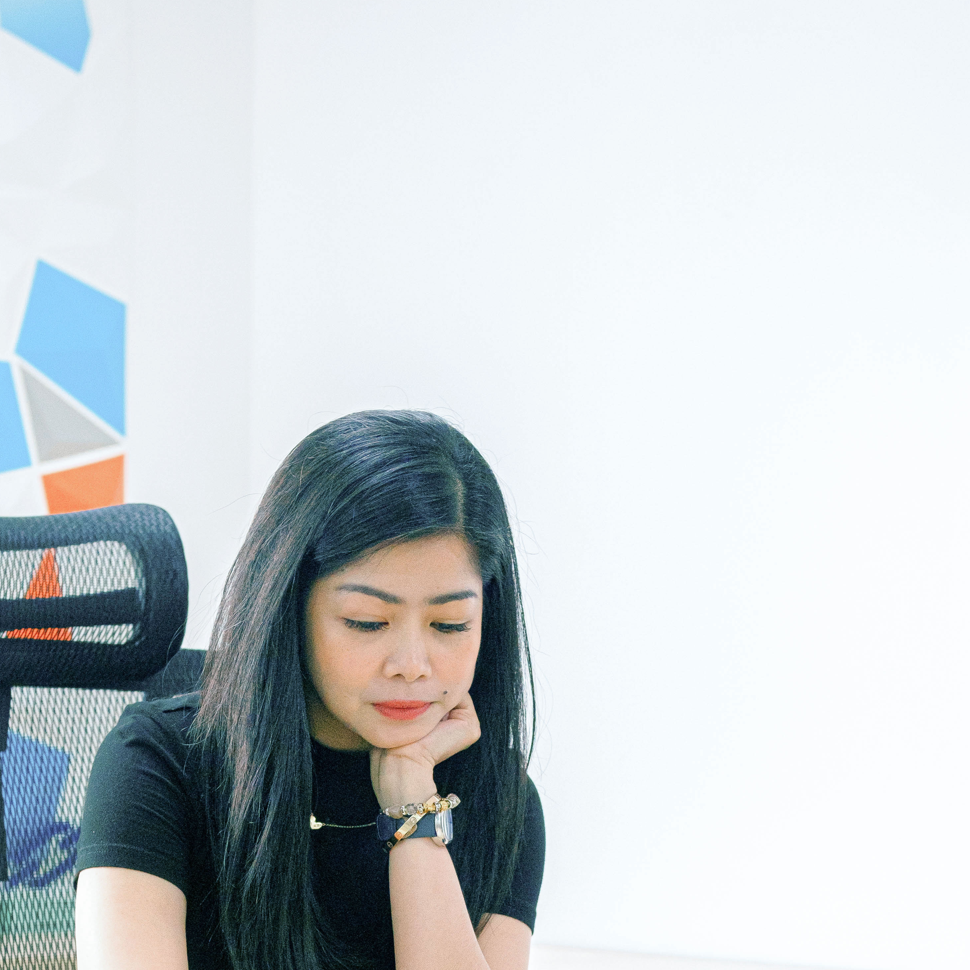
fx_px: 2758
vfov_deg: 19.6
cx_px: 332
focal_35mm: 87
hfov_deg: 19.9
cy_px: 880
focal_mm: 33
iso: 1600
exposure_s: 1/125
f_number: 2.8
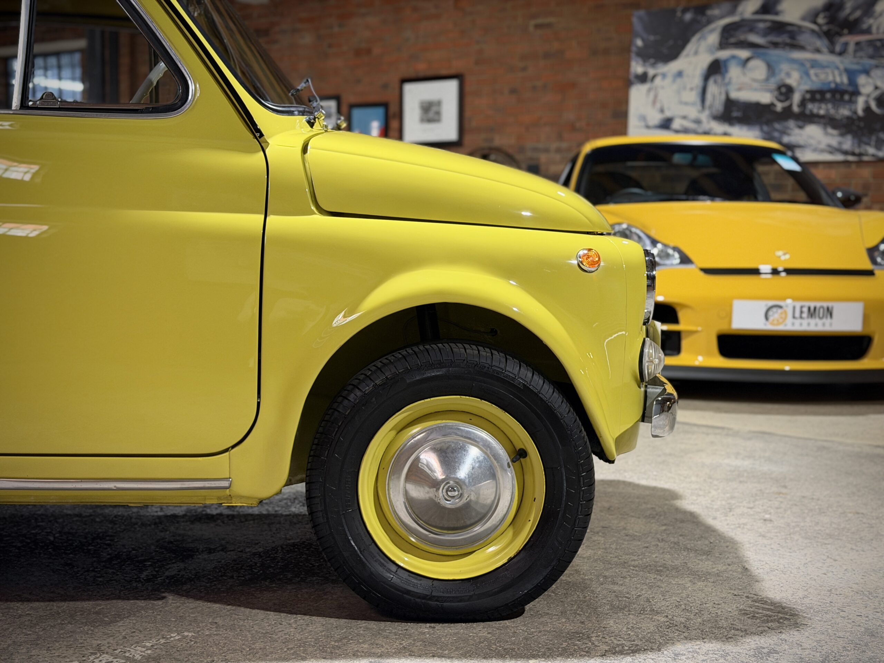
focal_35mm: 48
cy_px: 332
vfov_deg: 30.3
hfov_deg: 39.7
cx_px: 442
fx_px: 1226
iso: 200
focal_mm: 6.76
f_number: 1.78
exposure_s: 1/33
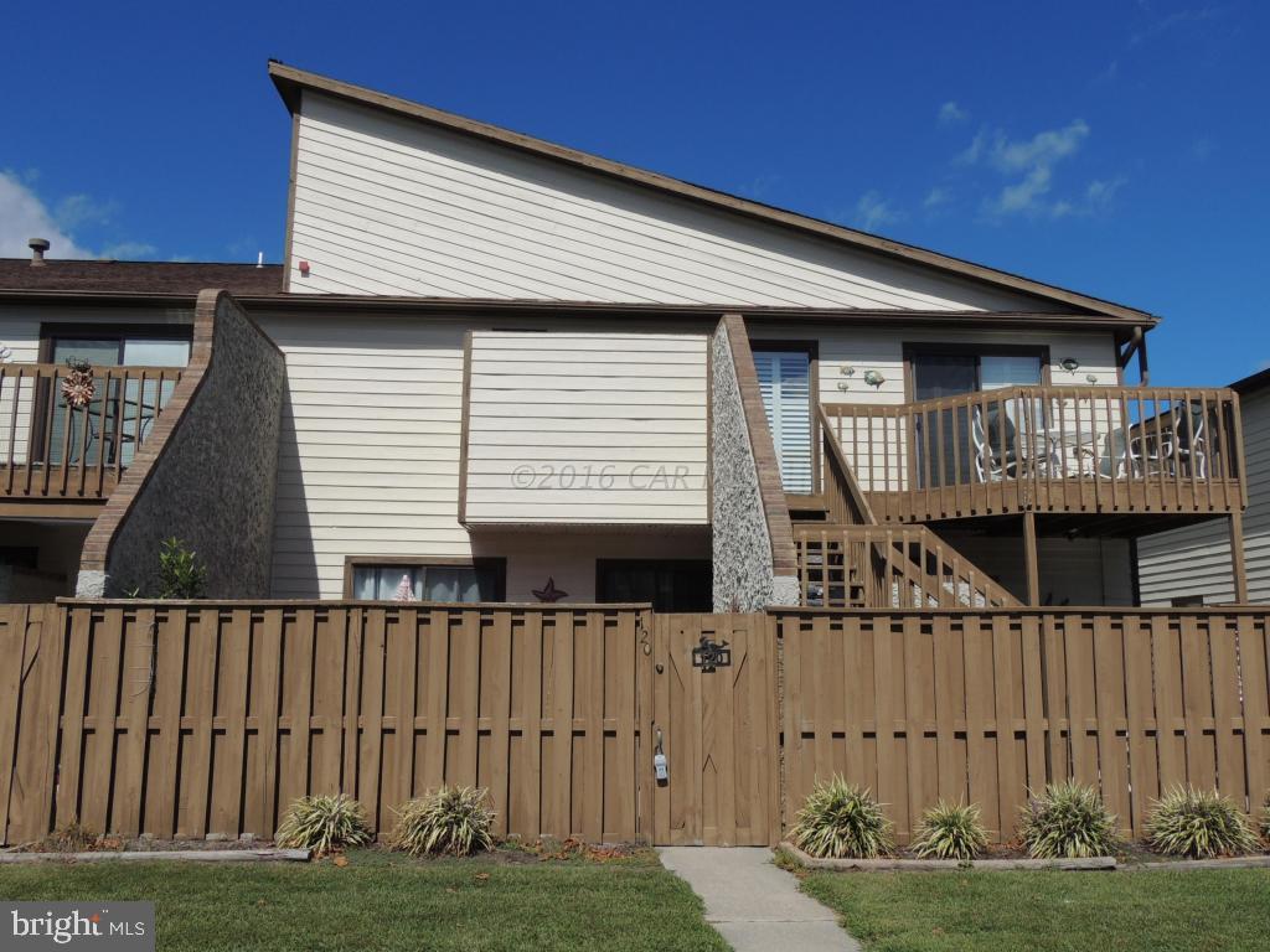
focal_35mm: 30
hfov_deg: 60.0
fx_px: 1101
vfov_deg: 46.8
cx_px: 635
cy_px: 476
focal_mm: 5.3
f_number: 4.4
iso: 100
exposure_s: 1/1600
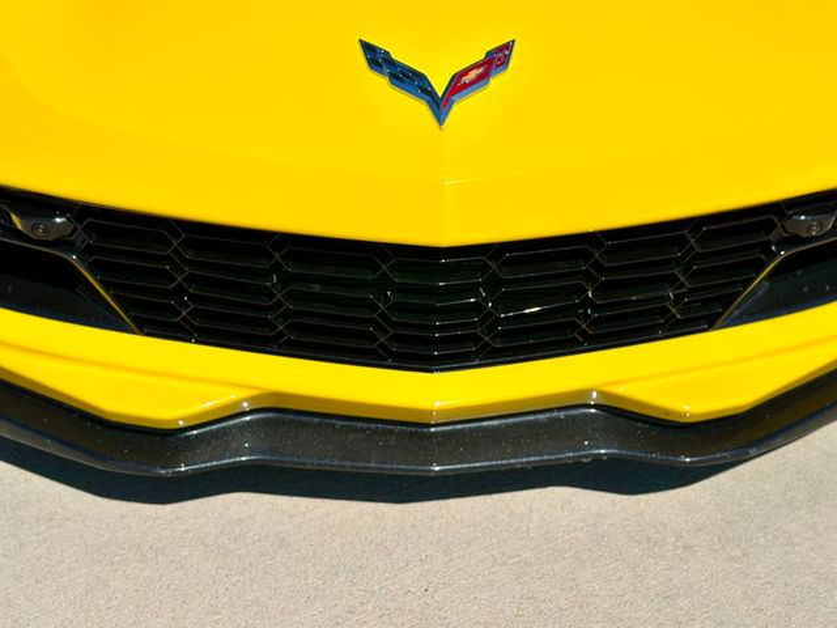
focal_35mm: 48
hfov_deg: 39.7
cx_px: 418
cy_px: 314
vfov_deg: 30.3
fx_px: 1161
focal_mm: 6.86
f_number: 1.78
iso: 100
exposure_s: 1/15873
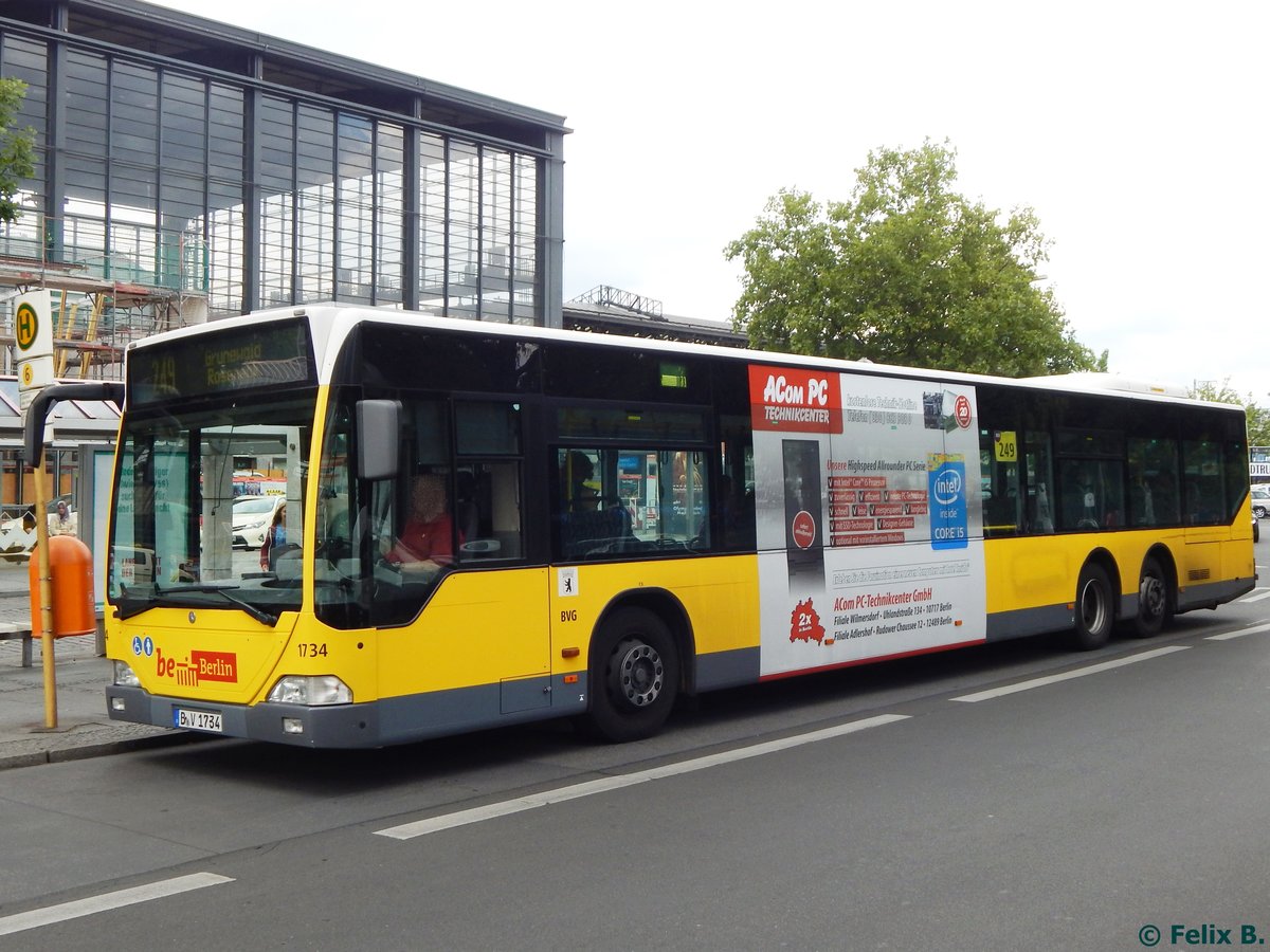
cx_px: 635
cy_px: 476
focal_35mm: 38
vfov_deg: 37.7
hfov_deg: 49.0
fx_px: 1394
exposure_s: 1/500
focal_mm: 6.8
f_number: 3.4
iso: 125
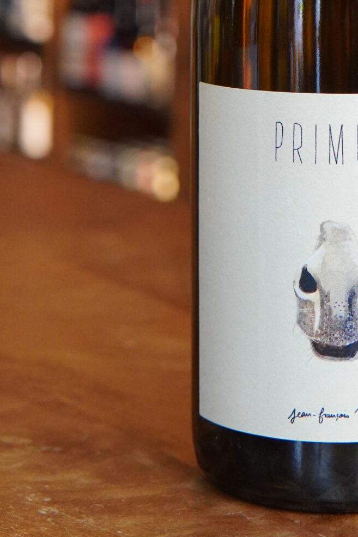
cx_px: 348
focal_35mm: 117
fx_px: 1745
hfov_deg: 11.6
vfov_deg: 16.7
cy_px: -128
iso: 1600
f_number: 4
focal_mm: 30
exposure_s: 1/160
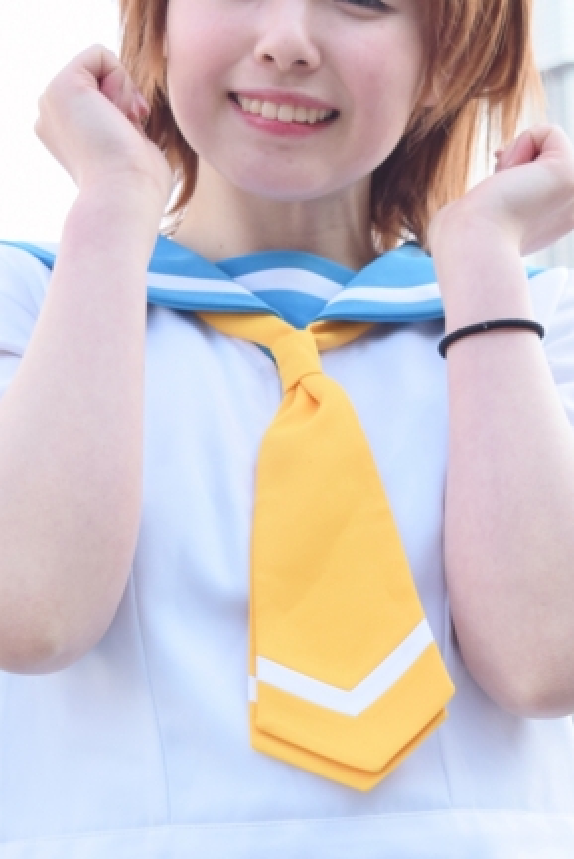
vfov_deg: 15.1
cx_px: 346
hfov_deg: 10.2
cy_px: 644
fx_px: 3221
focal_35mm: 135
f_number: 4.8
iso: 400
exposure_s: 1/320
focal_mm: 38
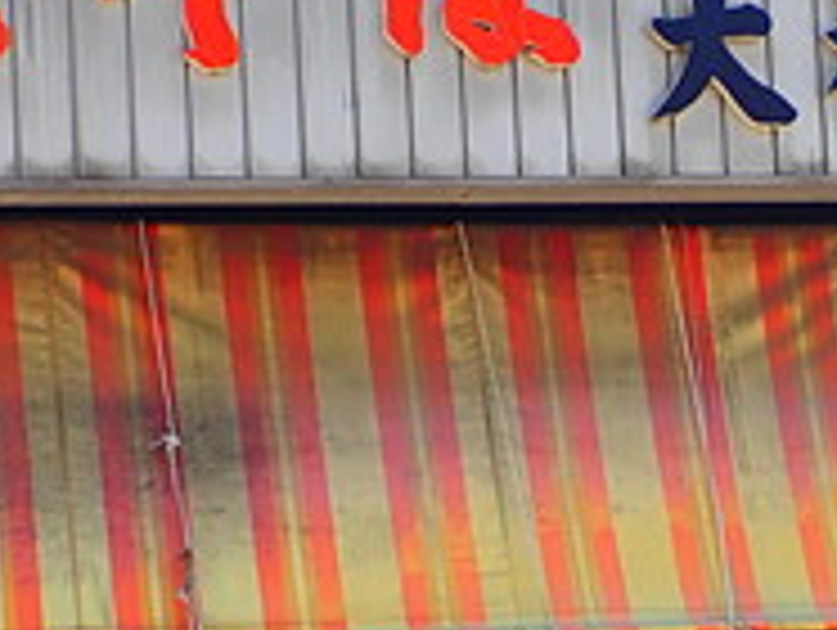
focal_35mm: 103
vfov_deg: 14.2
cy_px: 590
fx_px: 2494
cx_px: 382
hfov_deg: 19.0
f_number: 3.2
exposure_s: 1/400
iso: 100
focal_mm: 5.87
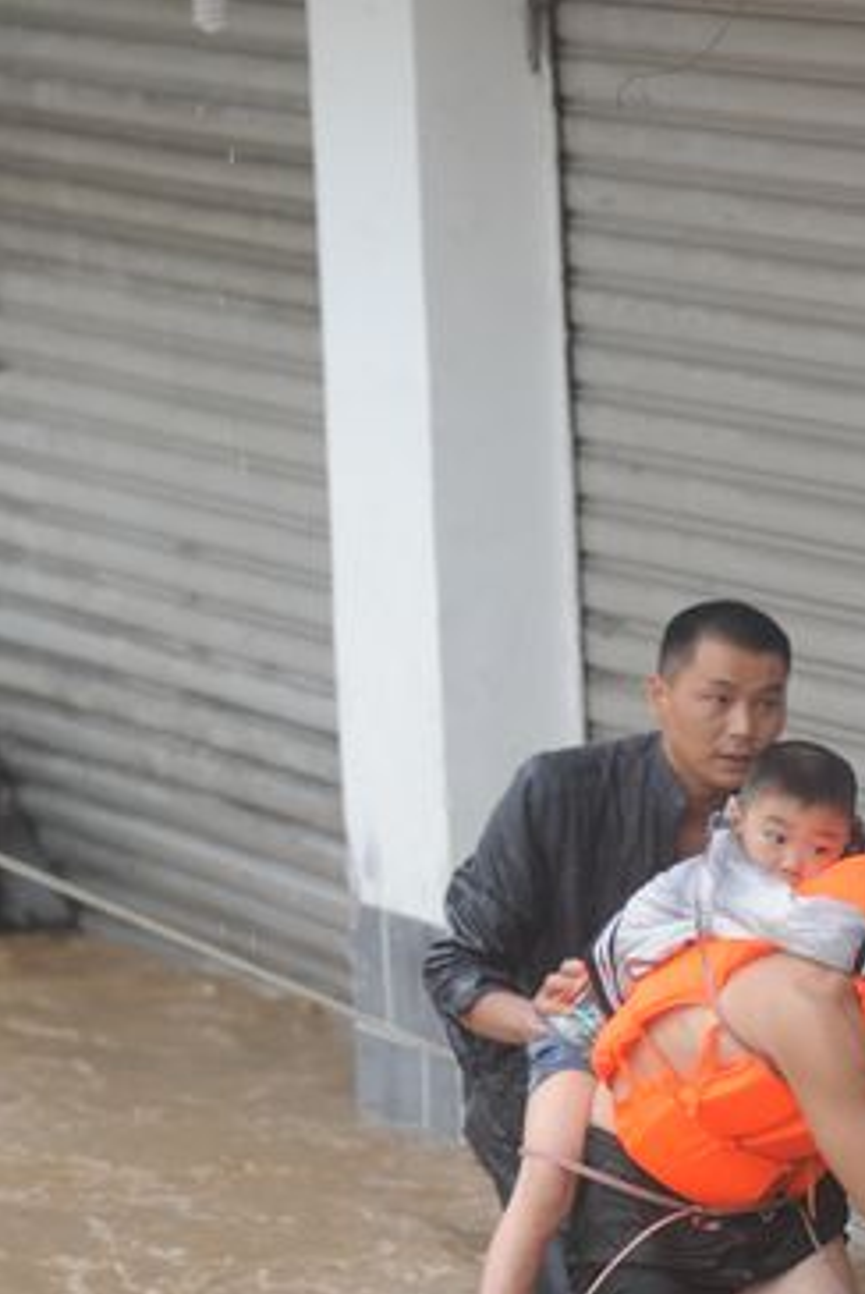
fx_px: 12590
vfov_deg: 5.9
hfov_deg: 3.9
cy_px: 766
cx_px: 560
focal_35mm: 350
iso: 640
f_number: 3.5
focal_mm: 160
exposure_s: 1/400
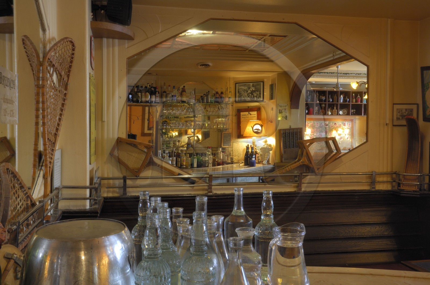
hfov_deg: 53.2
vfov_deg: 36.8
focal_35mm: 36
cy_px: 142
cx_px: 215
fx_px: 429
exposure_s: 25
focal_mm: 24
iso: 100
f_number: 20
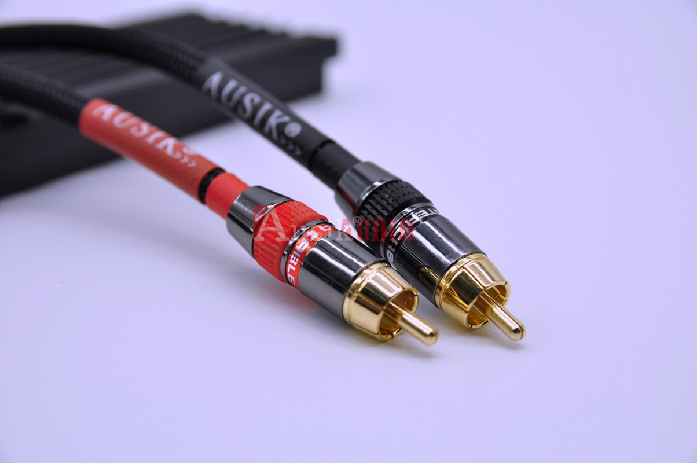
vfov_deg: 18.1
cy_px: 232
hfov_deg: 27.0
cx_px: 348
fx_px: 1450
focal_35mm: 75
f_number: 5
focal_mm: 50
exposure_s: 1/100
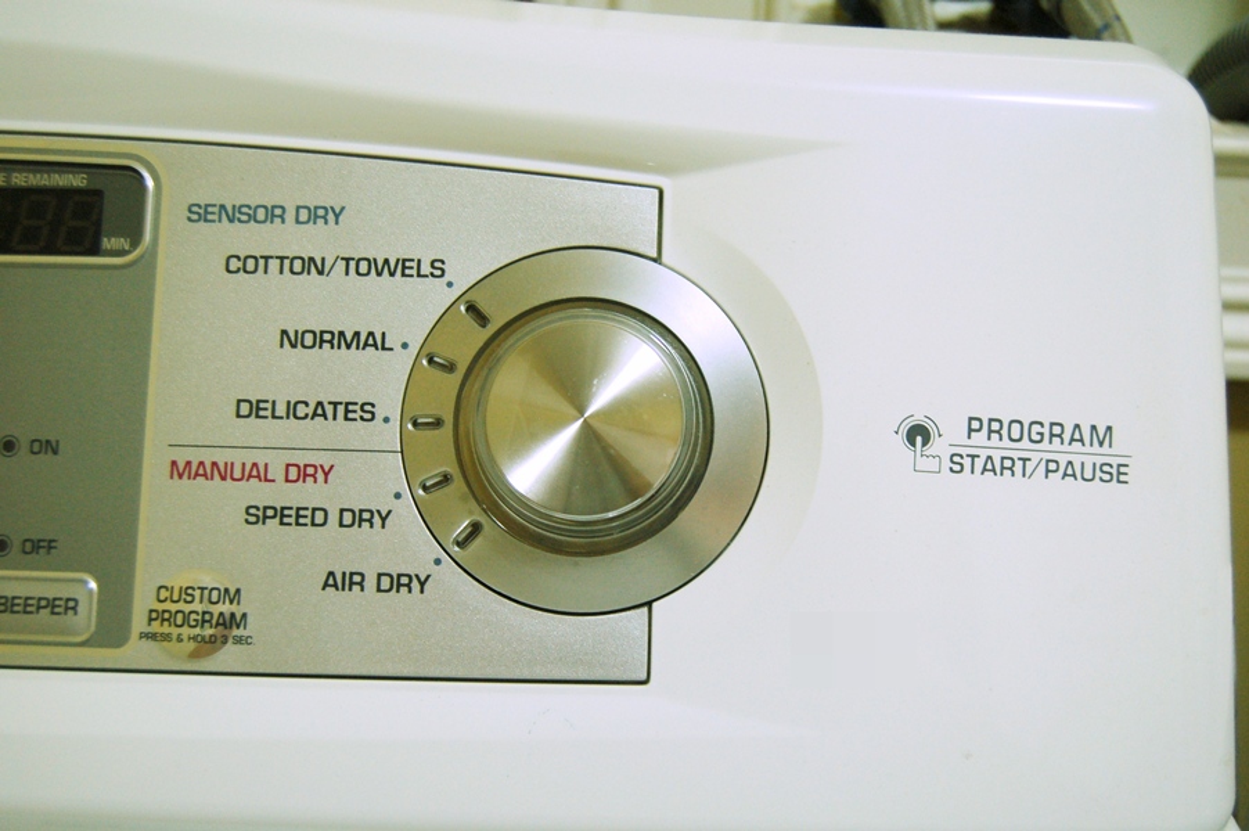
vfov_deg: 31.8
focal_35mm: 42
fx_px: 1456
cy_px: 416
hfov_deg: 46.4
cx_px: 624
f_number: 4.2
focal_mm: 28
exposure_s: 1/30
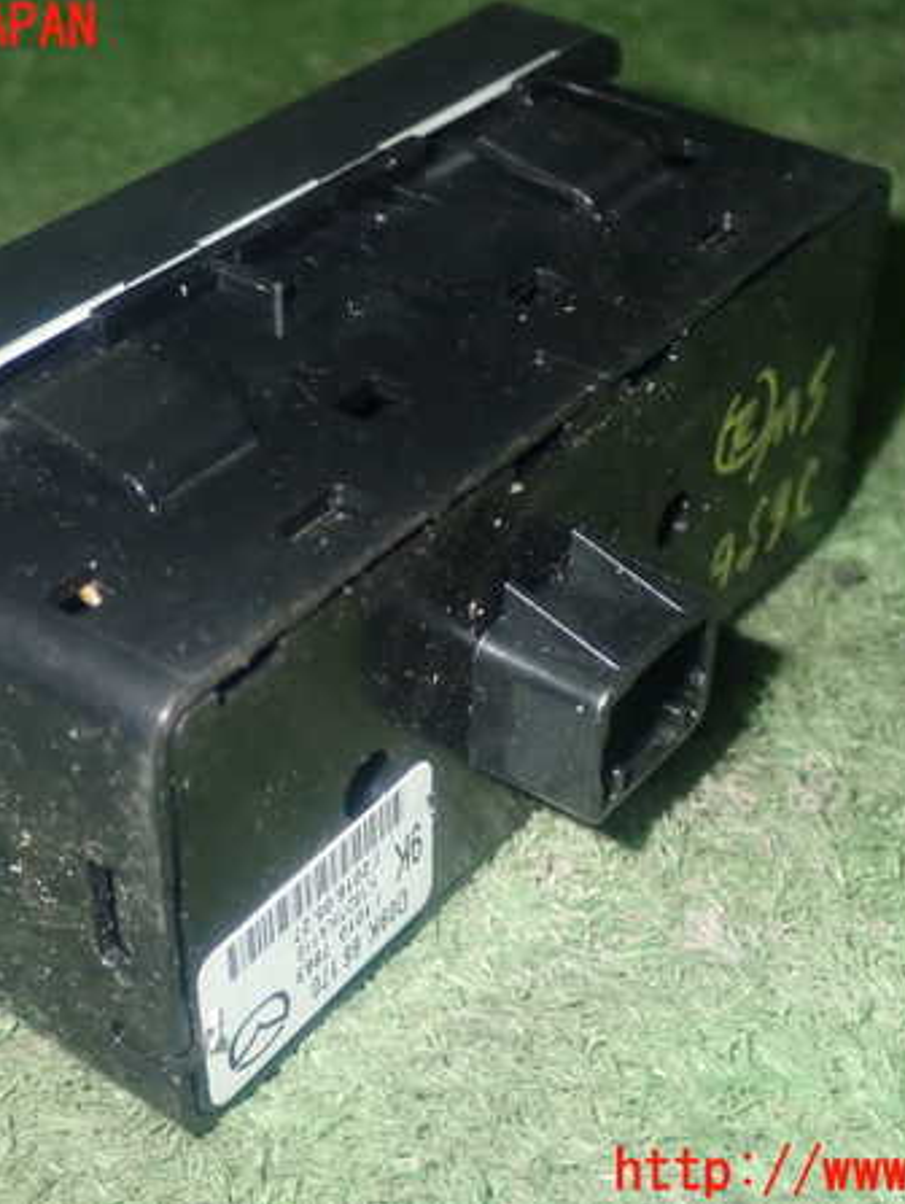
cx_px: 415
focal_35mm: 59
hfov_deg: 24.8
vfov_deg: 32.7
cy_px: 601
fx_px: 2054
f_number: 9
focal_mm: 7.84
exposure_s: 1/40
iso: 800
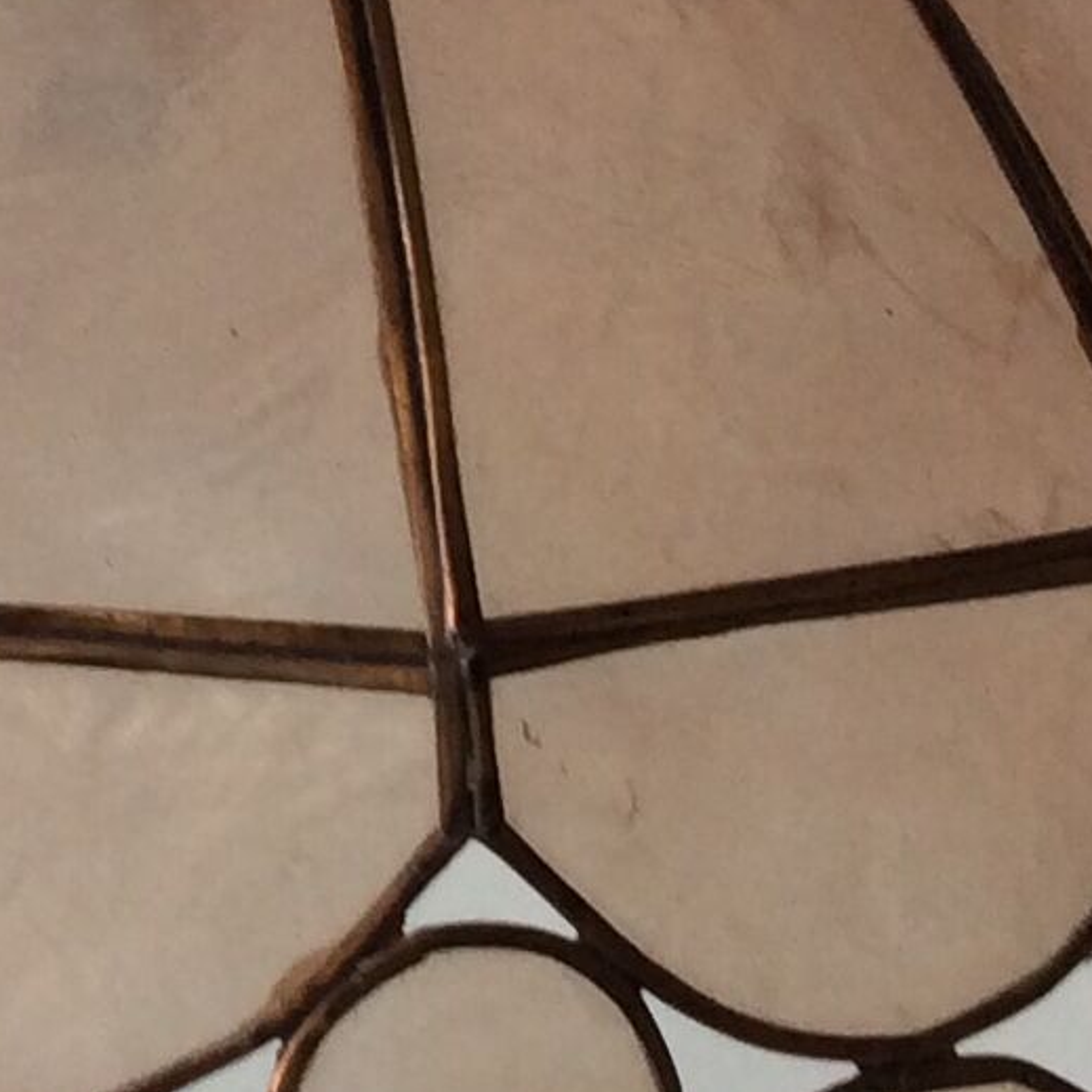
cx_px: -179
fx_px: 5032
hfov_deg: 12.1
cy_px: 227
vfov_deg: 12.3
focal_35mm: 141
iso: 50
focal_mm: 3.3
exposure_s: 1/25
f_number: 2.4
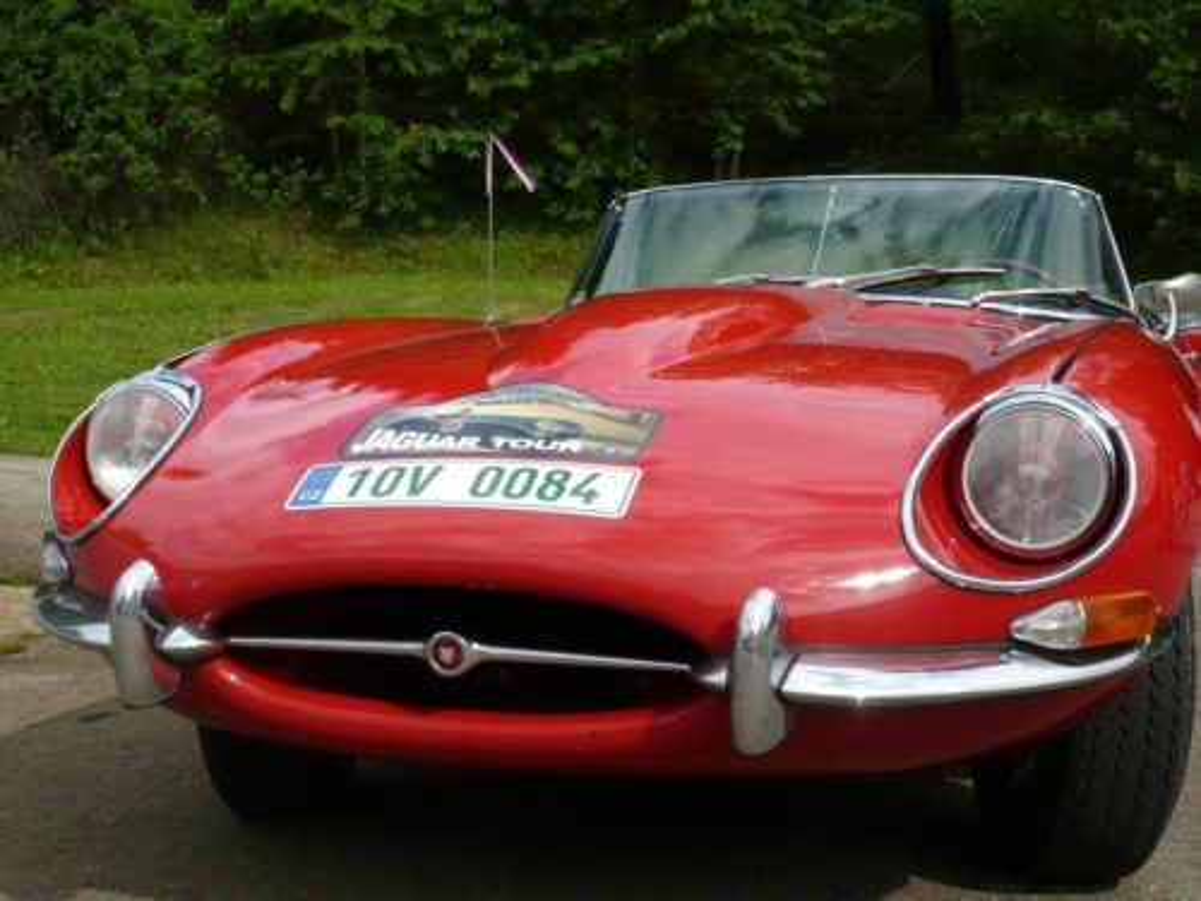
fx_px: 1908
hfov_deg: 34.9
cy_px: 450
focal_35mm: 55
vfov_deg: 26.6
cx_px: 600
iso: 100
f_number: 3.5
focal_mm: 9.1
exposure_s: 1/640
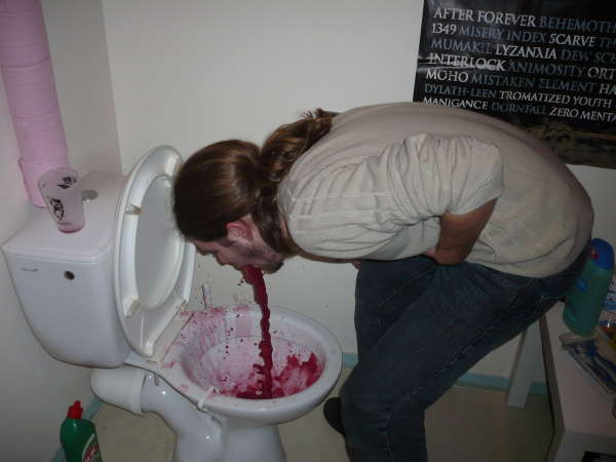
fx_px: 623
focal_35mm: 35
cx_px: 308
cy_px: 231
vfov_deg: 40.7
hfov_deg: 52.6
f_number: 2.8
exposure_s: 1/30
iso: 100
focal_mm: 5.8
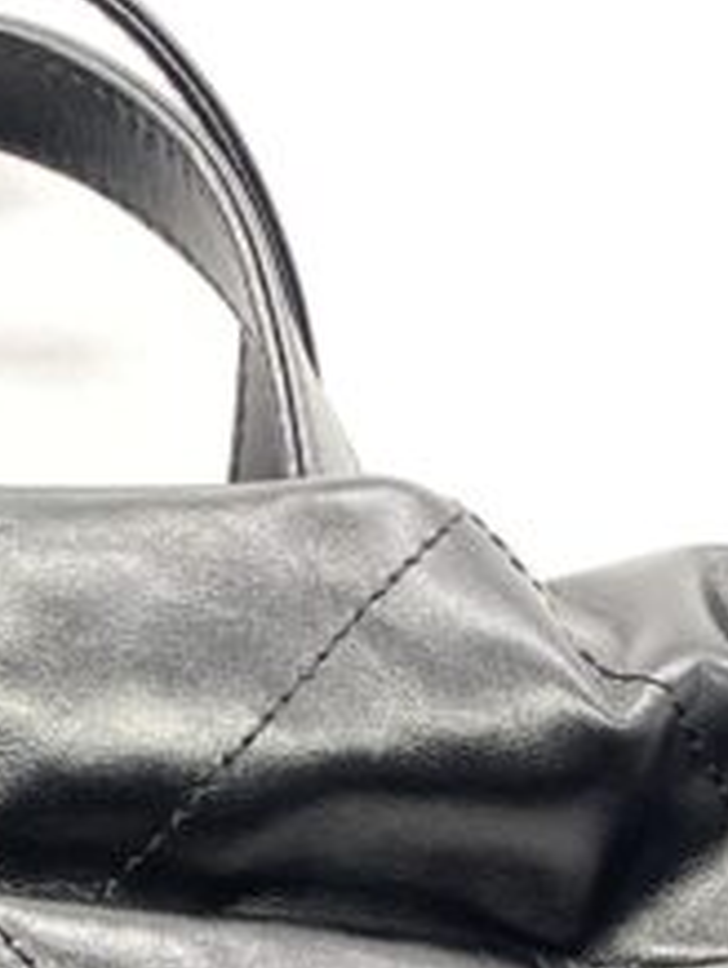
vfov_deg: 13.7
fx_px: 3414
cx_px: -102
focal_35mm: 122
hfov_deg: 12.0
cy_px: 1940
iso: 80
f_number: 1.8
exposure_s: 1/100
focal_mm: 4.25
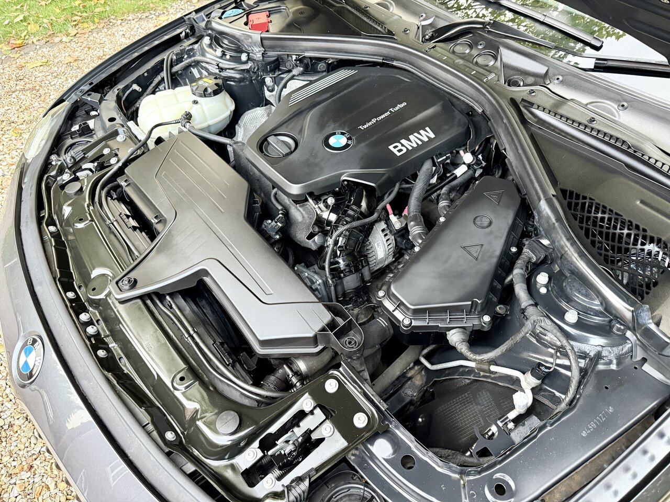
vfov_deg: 56.8
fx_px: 465
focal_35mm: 24
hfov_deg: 71.6
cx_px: 335
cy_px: 251
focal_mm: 6.76
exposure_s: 1/60
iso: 500
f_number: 1.78
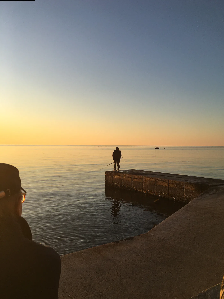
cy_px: 148
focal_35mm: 30
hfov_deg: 46.8
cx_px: 115
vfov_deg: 60.0
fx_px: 259
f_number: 2.2
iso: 25
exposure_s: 1/1150
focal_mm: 4.15
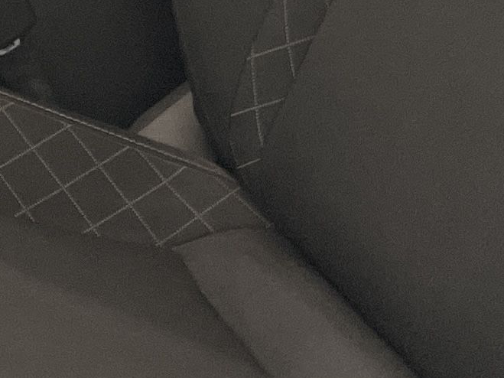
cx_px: -6
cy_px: -254
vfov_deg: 9.0
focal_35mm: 159
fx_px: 2315
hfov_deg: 12.3
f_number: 1.6
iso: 125
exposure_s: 1/100
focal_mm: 4.2
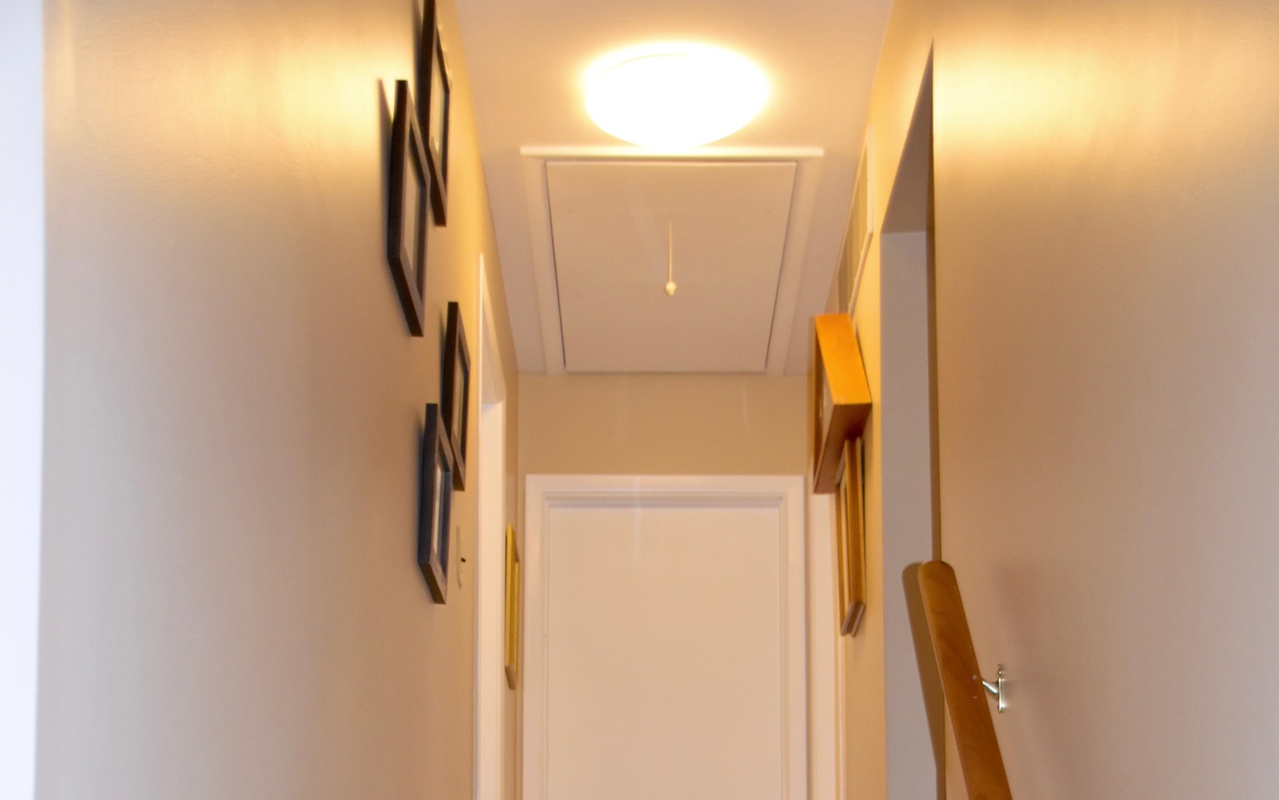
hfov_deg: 34.0
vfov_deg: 20.9
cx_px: 642
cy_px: 817
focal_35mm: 60
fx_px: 2092
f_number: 4
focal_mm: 26
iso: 800
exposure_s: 1/60
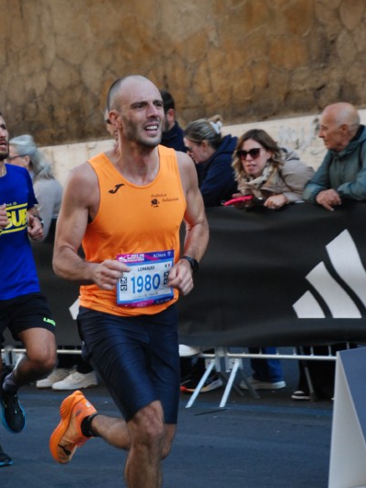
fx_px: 1728
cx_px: 183
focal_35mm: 123
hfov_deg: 12.1
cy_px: 250
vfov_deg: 16.1
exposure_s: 1/400
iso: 1000
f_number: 5.6
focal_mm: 75
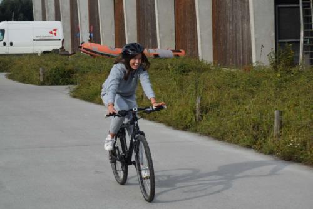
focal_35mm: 93
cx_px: 156
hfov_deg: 21.9
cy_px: 104
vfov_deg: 14.7
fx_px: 809
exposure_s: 1/320
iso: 200
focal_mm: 62
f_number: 9
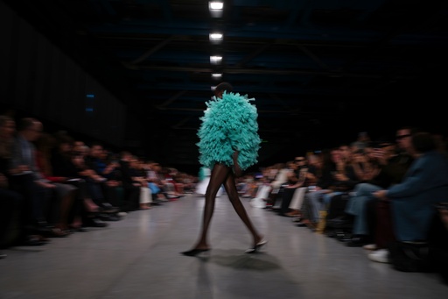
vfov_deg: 42.3
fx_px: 386
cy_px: 150
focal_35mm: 31
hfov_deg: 60.3
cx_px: 224
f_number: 5.6
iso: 100
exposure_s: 1/20
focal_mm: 31
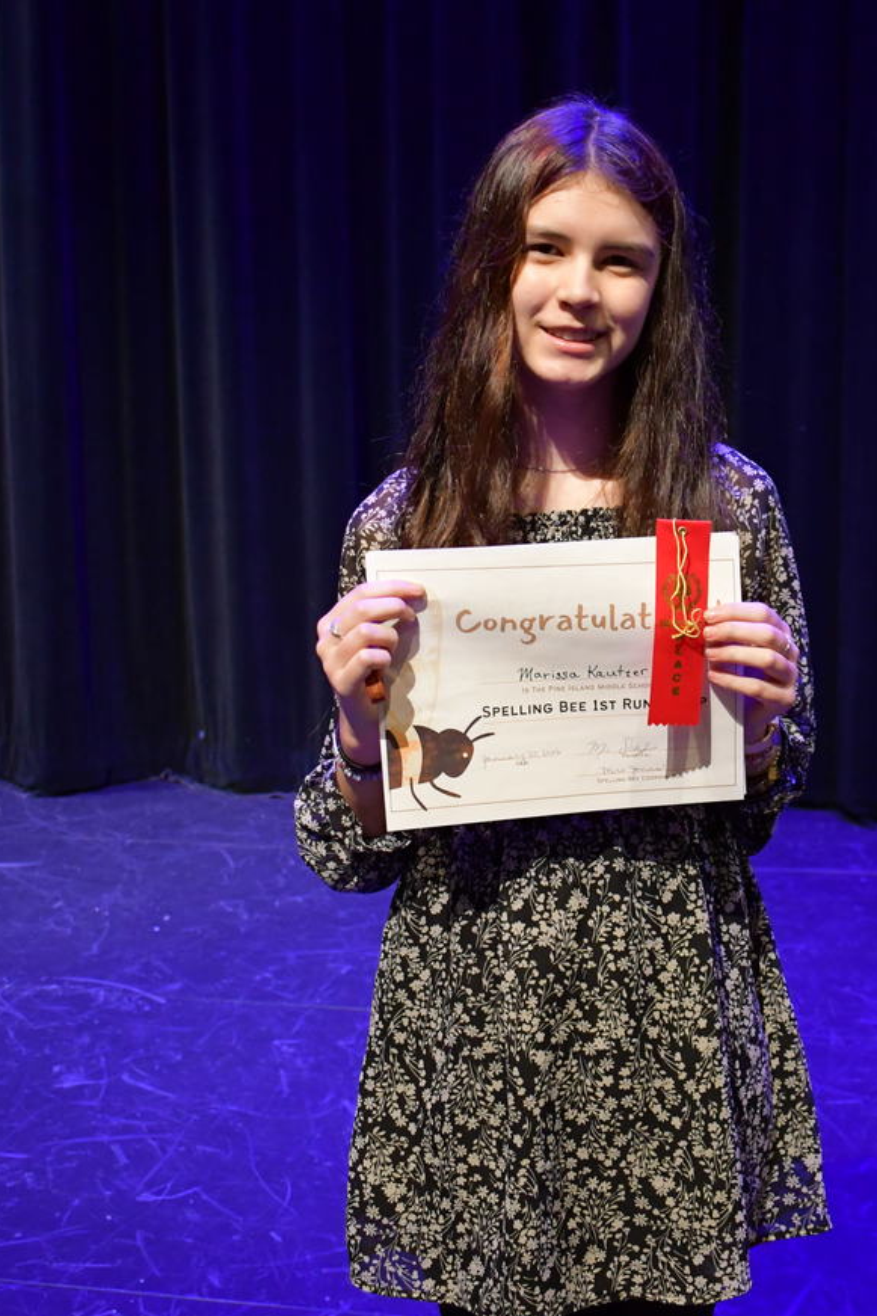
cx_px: 506
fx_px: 1718
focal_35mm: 47
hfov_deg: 28.6
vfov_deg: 41.9
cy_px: 602
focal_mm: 20
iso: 3200
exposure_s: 1/125
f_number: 3.5
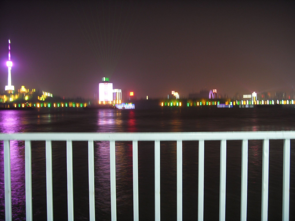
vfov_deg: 36.8
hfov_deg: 47.9
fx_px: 332
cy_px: 110
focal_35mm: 39
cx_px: 148
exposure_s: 4
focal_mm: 6.6
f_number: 3.5
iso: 80
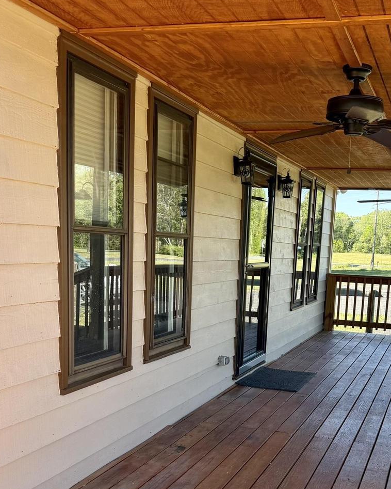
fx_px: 549
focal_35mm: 38
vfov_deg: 46.7
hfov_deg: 38.7
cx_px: 260
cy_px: 348
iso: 80
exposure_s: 1/992
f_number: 1.78
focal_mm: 6.76
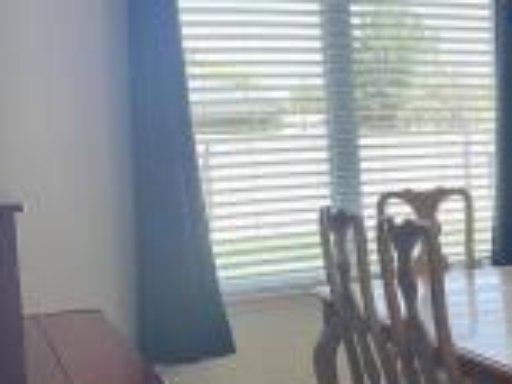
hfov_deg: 26.6
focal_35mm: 66
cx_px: 586
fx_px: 976
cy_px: 232
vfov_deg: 22.2
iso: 50
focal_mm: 5.1
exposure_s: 1/120
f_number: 1.6
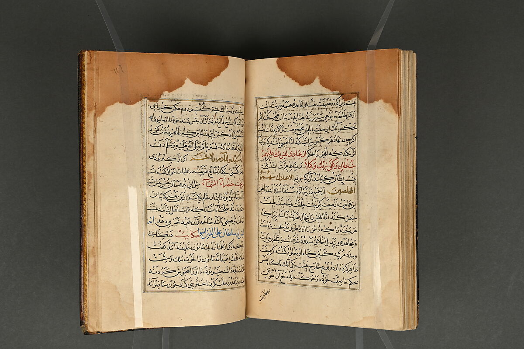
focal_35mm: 57
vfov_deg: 23.8
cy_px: 174
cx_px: 262
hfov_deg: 35.1
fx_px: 830
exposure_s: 1/30
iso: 250
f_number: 13
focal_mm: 57
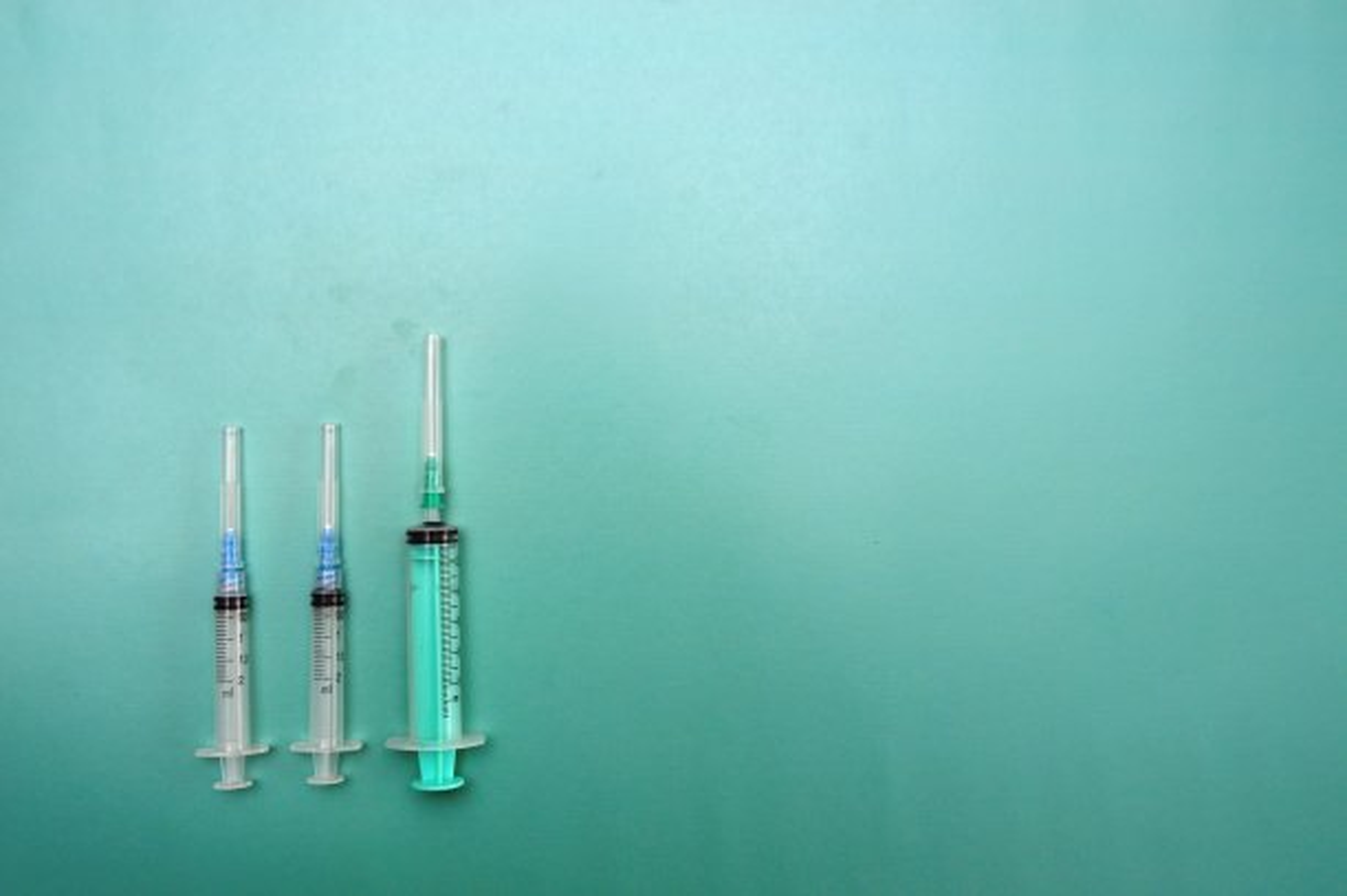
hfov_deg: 53.2
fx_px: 1346
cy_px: 448
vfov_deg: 36.8
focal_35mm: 36
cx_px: 674
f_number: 8
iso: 200
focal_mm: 24
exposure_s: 1/60
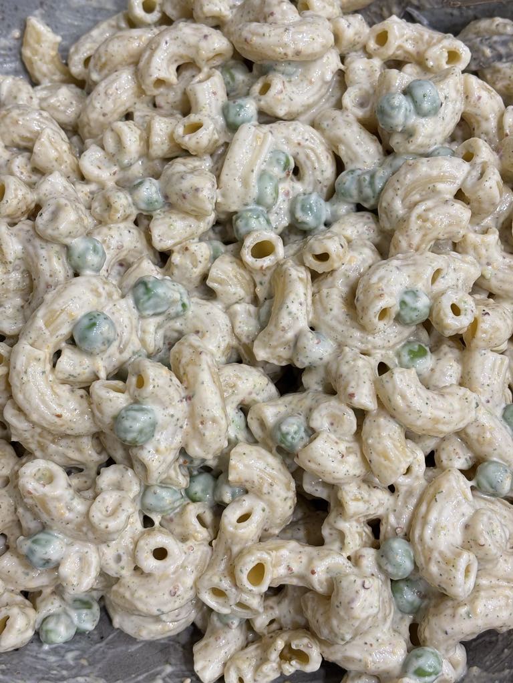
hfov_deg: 28.0
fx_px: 1028
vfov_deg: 36.8
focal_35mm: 52
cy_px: 342
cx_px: 256
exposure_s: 1/50
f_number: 1.6
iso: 64
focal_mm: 5.96
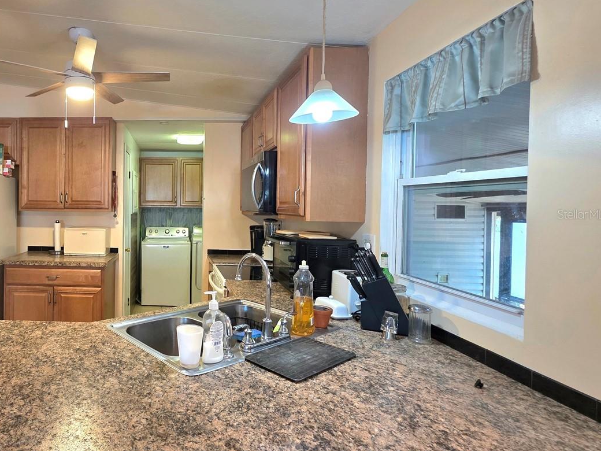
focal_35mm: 20
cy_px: 214
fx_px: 347
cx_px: 150
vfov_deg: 65.9
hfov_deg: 75.7
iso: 200
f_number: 1.9
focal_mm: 2.2
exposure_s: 1/60.2
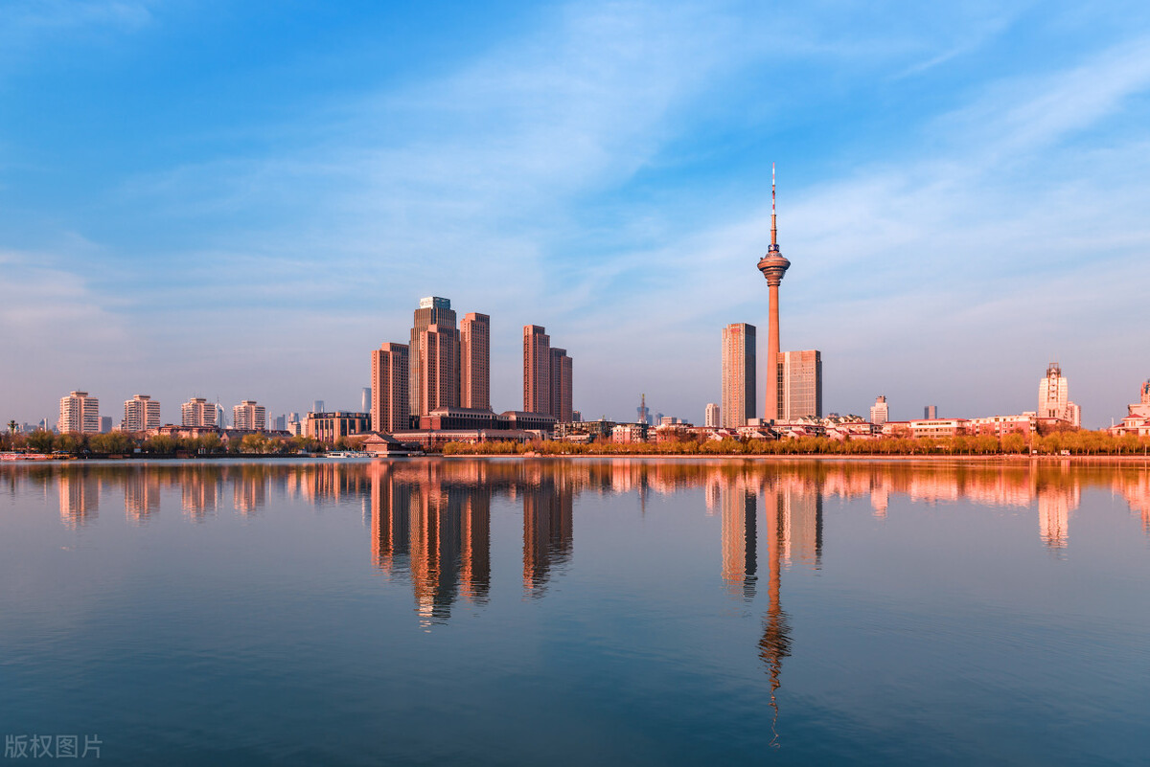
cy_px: 384
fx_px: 767
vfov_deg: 53.2
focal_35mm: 24
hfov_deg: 73.7
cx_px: 575
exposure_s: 1/400
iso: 64
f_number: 5.6
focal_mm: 24
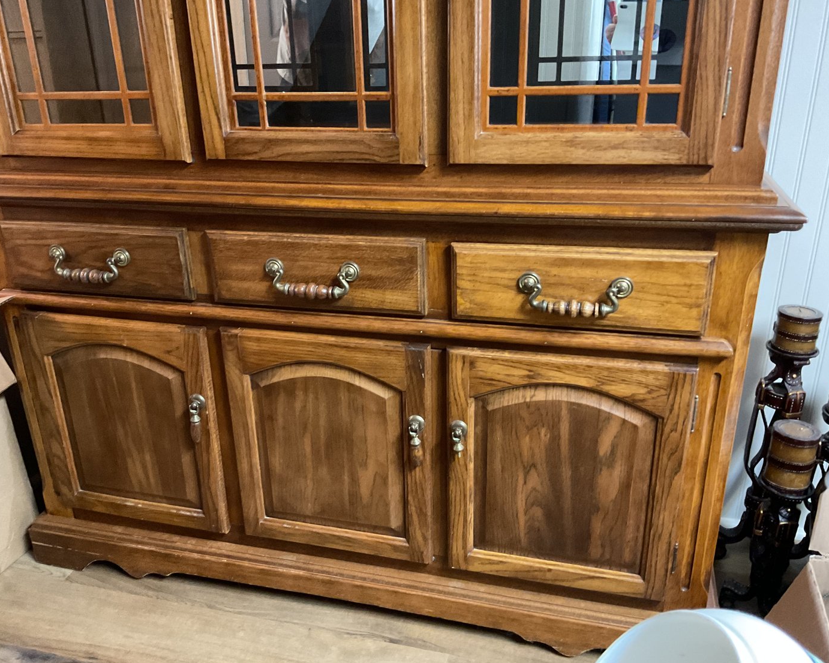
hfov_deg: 57.2
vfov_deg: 47.1
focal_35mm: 31
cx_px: 394
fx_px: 760
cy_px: 338
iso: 500
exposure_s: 1/30
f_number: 1.8
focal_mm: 3
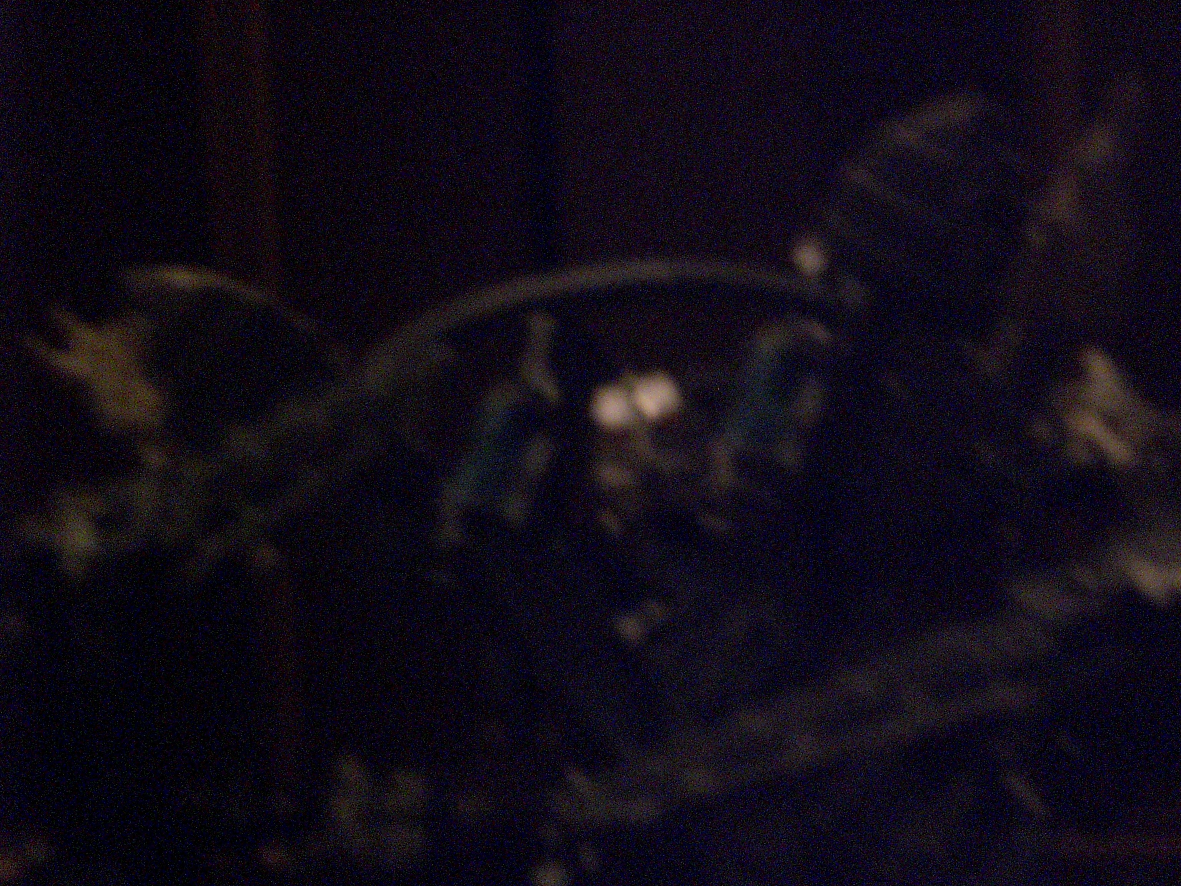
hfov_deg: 19.6
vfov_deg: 14.8
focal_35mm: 100
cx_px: 590
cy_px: 443
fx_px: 3412
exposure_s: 1/15
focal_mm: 16.51
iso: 800
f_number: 5.4
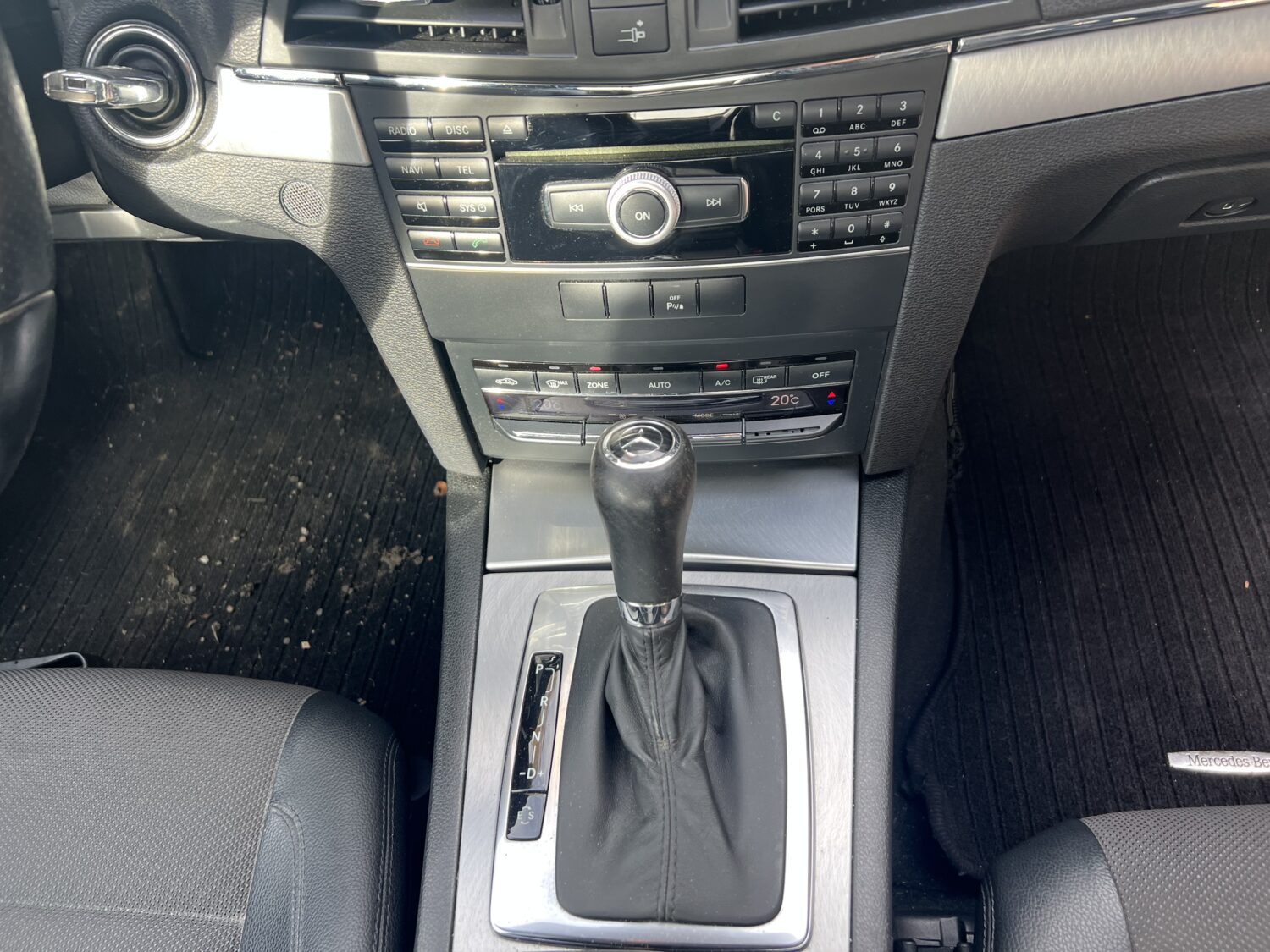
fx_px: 954
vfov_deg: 53.1
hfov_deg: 67.3
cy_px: 476
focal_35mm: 26
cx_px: 635
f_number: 1.5
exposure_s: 1/121
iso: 64
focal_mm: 5.7
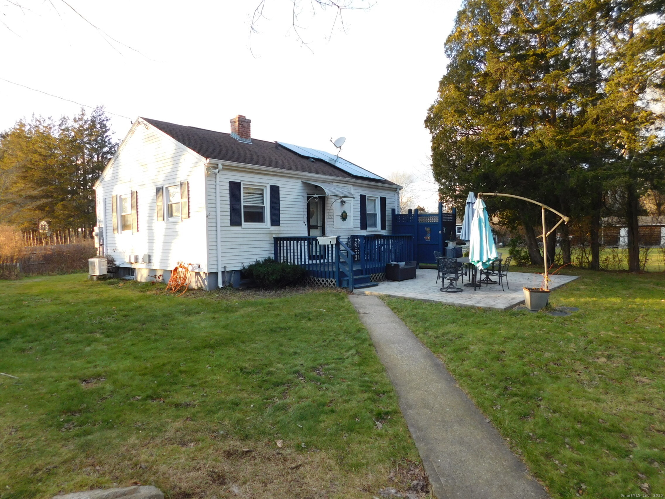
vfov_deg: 58.9
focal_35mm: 23
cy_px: 250
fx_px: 442
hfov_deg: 73.9
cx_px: 332
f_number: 3
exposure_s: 1/125
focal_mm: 4
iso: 125
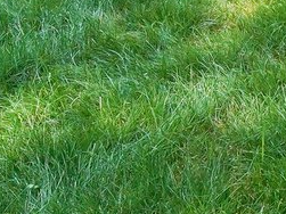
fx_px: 908
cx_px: 281
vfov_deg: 10.4
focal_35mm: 110
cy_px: -384
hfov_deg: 17.5
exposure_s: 1/125
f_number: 10
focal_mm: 14
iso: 320
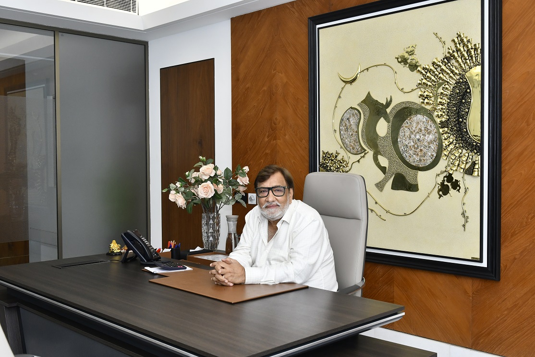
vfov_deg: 35.5
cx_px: 268
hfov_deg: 51.3
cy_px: 178
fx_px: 557
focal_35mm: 38
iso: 1250
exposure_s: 1/125
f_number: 7.1
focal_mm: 25
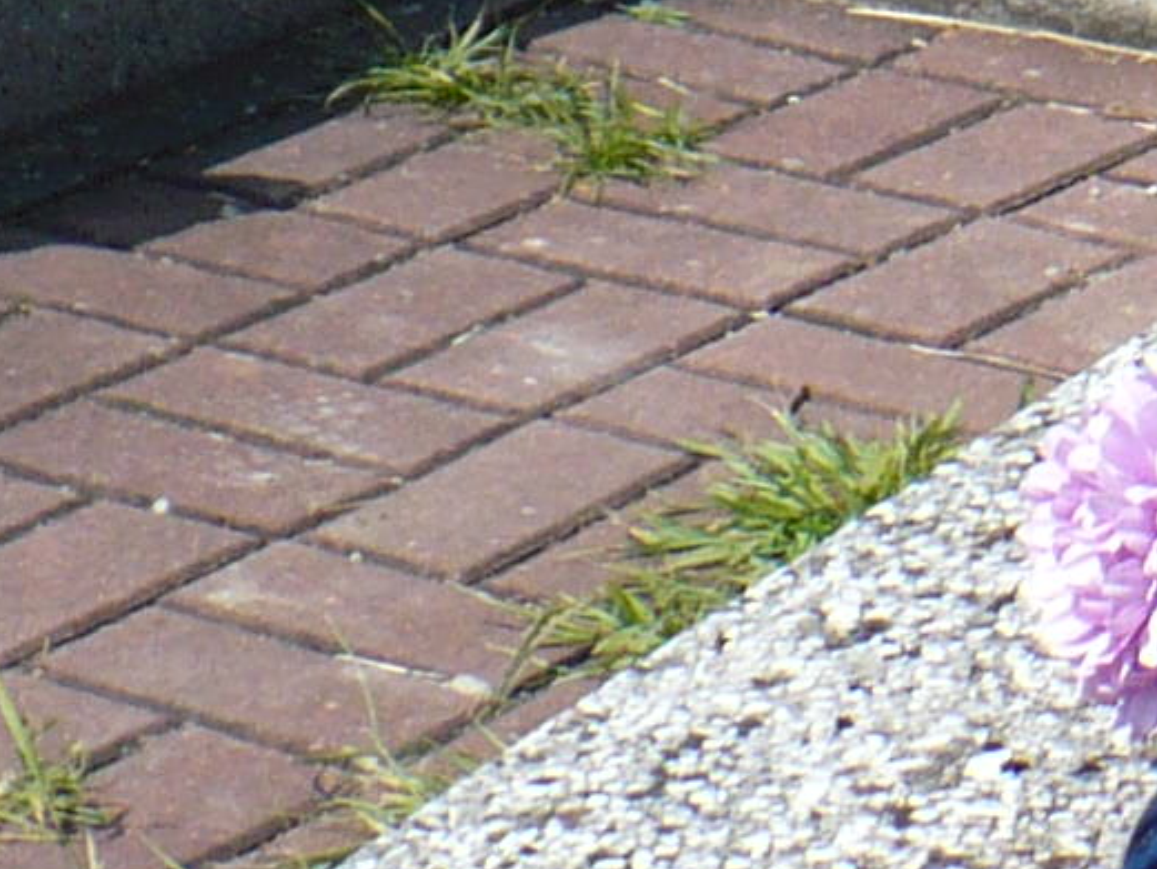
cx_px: 2687
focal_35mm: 218
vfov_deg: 6.8
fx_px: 7288
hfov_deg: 8.4
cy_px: -42
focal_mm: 6.1
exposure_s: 1/1300
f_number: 2.8
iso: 100
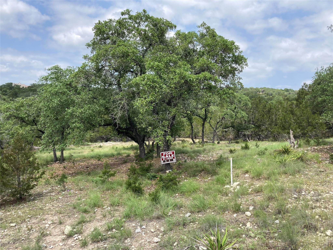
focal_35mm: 28
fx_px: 269
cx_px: 166
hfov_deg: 63.4
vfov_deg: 49.7
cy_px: 125
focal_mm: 3.99
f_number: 1.8
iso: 20
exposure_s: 1/1453
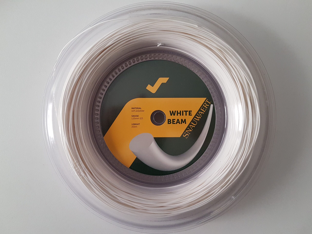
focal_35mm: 26
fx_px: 234
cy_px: 117
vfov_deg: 53.1
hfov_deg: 67.3
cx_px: 156
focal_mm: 4.2
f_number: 1.7
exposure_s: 1/50
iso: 200
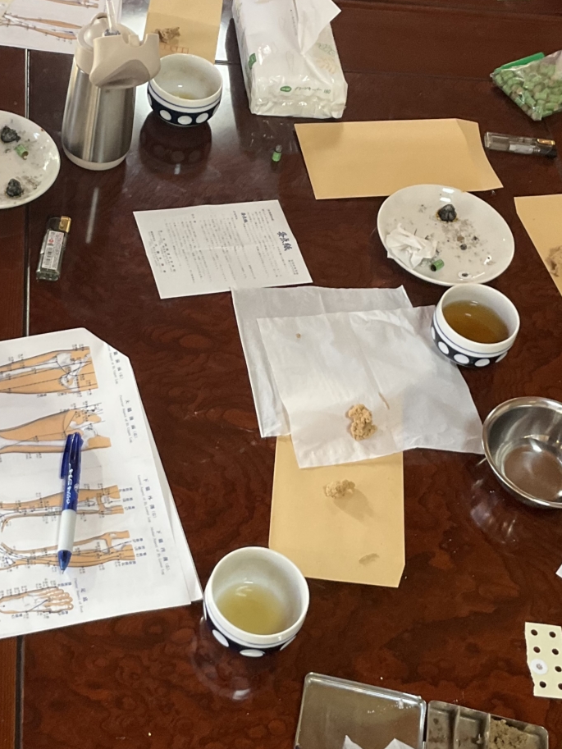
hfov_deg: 23.9
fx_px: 1320
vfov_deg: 31.7
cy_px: 336
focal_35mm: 61
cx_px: 198
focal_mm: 3
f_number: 1.8
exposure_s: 1/60
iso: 125
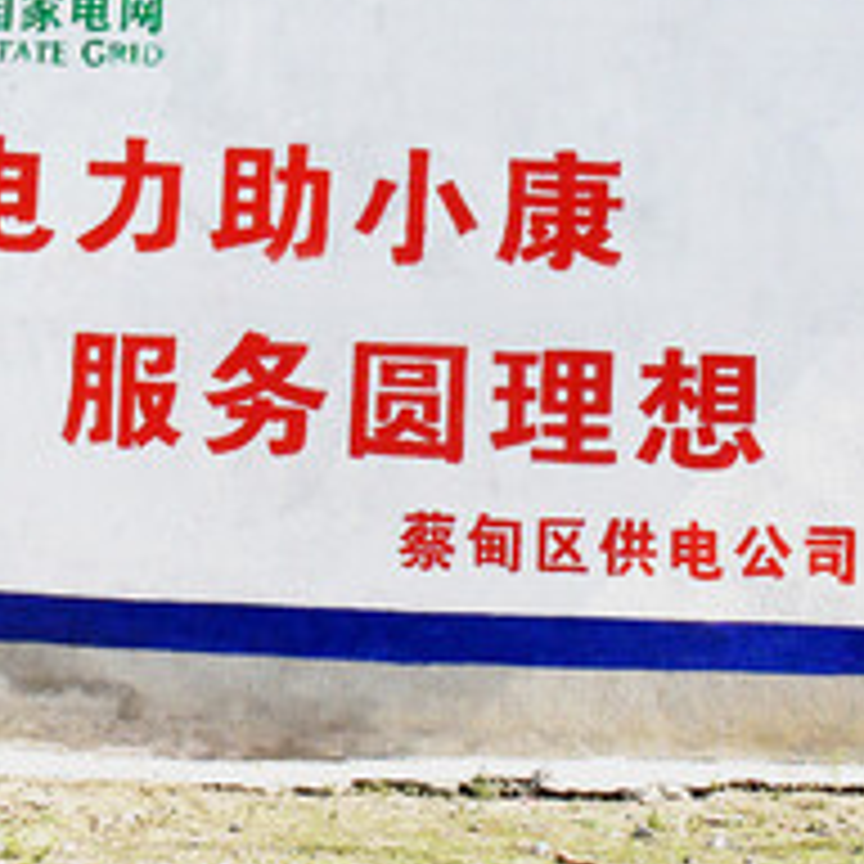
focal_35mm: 70
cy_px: 279
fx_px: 1977
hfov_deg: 24.6
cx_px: 351
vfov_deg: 24.5
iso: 80
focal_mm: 6.3
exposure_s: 1/1000
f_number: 2.8
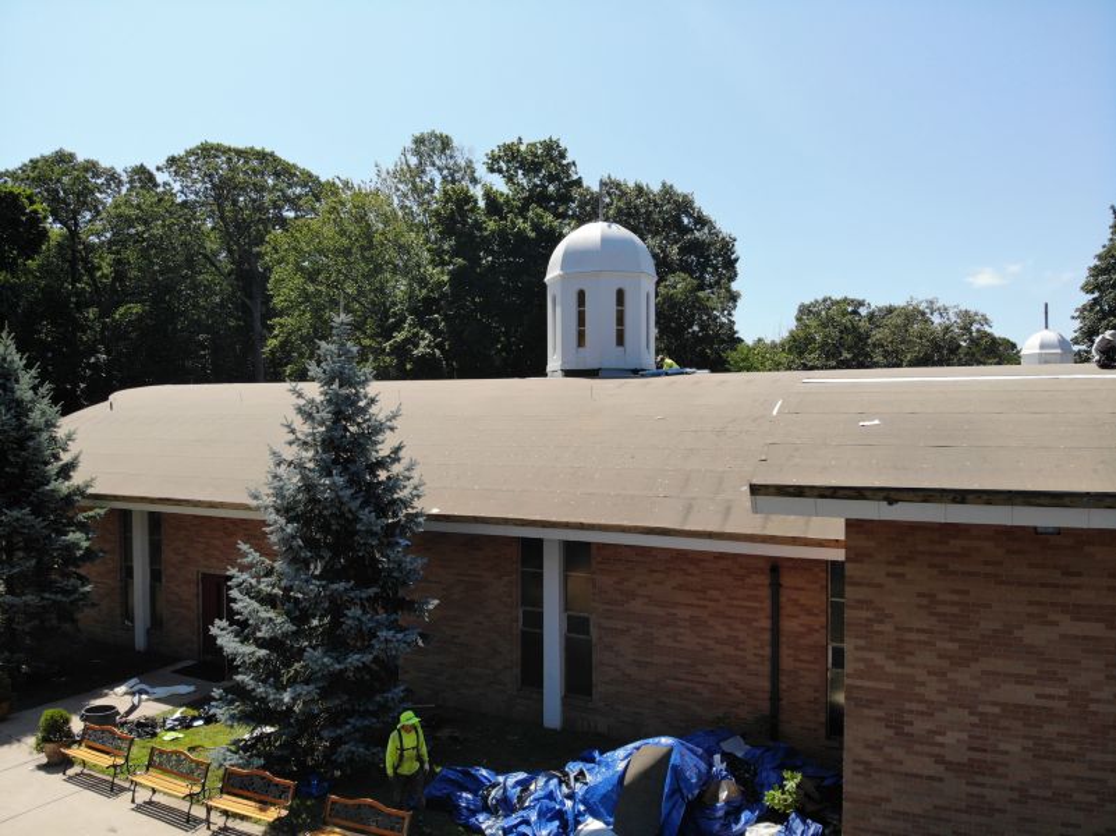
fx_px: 773
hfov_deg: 71.6
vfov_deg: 56.8
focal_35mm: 24
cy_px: 418
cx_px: 558
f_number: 2.8
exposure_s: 1/997
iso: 109
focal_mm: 4.5
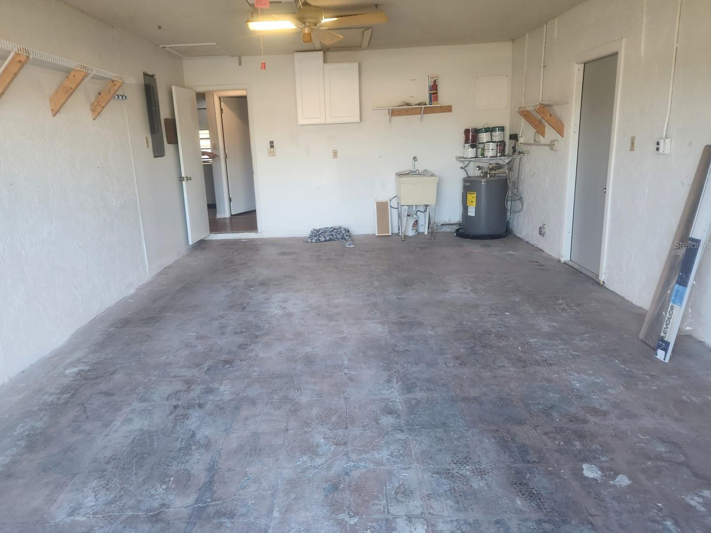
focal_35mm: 25
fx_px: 513
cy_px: 244
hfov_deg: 69.3
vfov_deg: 54.8
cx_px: 333
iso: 125
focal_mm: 5.4
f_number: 1.8
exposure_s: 1/180
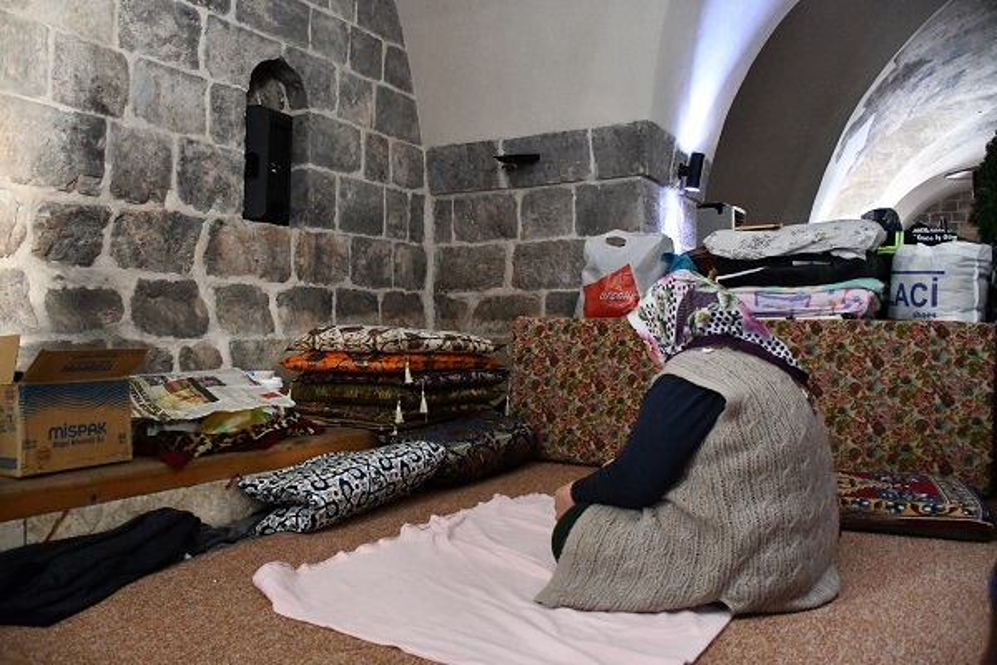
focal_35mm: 27
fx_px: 748
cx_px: 498
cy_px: 332
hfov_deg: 67.4
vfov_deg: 47.9
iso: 11400
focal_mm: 18
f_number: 3.5
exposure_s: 1/60
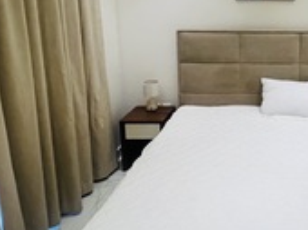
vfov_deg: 38.8
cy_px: 41
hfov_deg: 47.4
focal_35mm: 35
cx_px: 276
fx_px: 311
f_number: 1.8
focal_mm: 1.57
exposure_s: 1/100
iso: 250
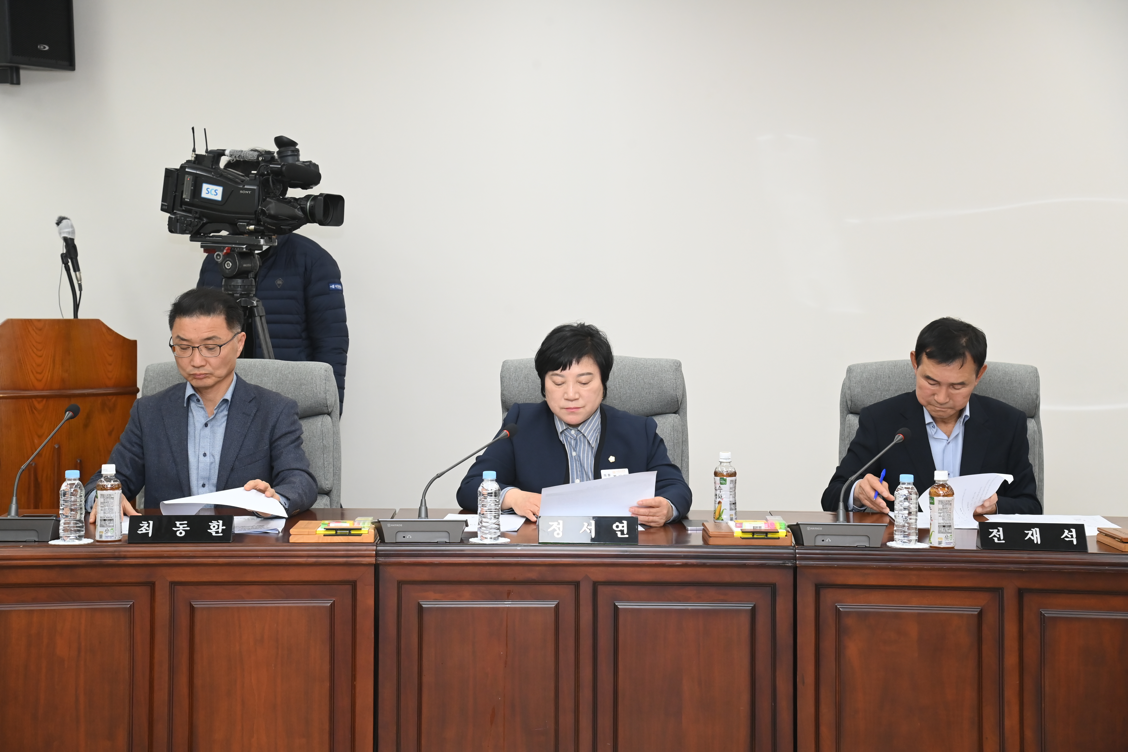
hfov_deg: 30.5
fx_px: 2068
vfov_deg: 20.6
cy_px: 376
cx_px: 564
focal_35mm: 66
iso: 2500
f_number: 6.3
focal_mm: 66
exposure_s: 1/250
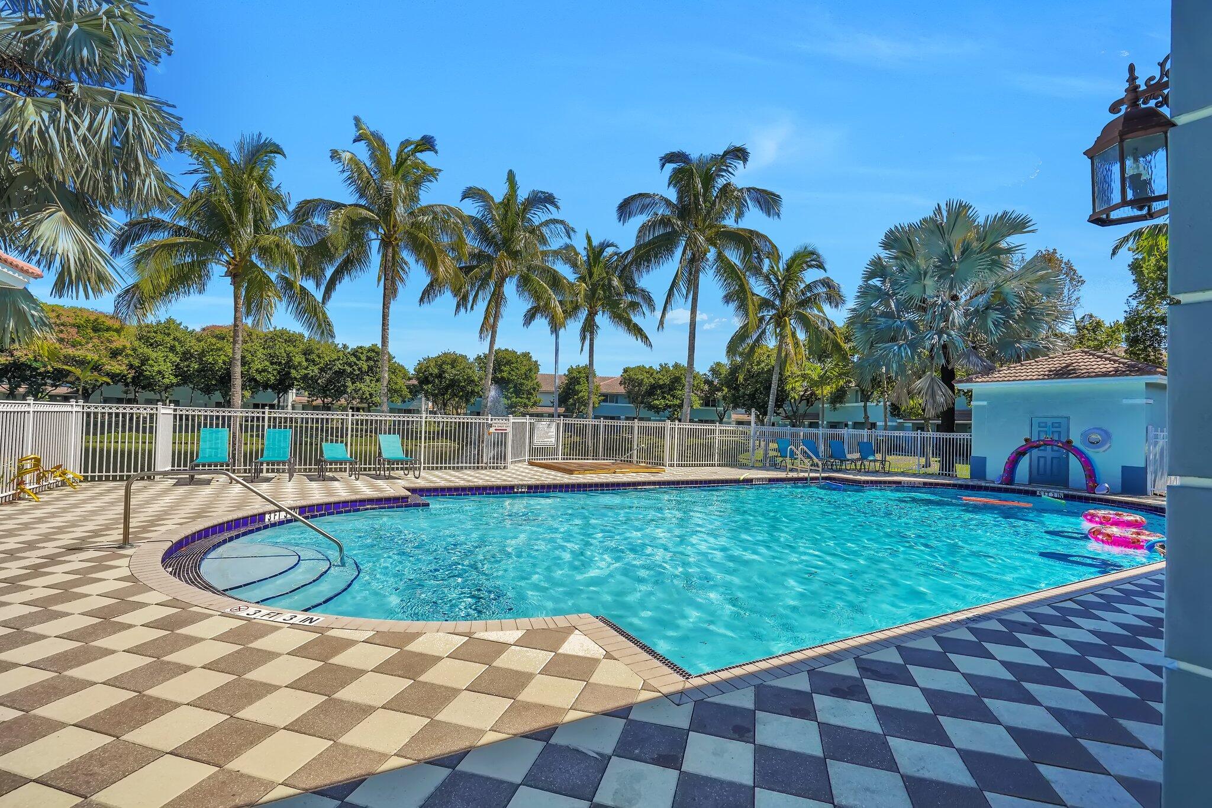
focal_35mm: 16
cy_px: 404
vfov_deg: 73.7
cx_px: 606
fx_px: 539
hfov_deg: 96.7
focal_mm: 16
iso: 1600
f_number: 6.3
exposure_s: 1/8000
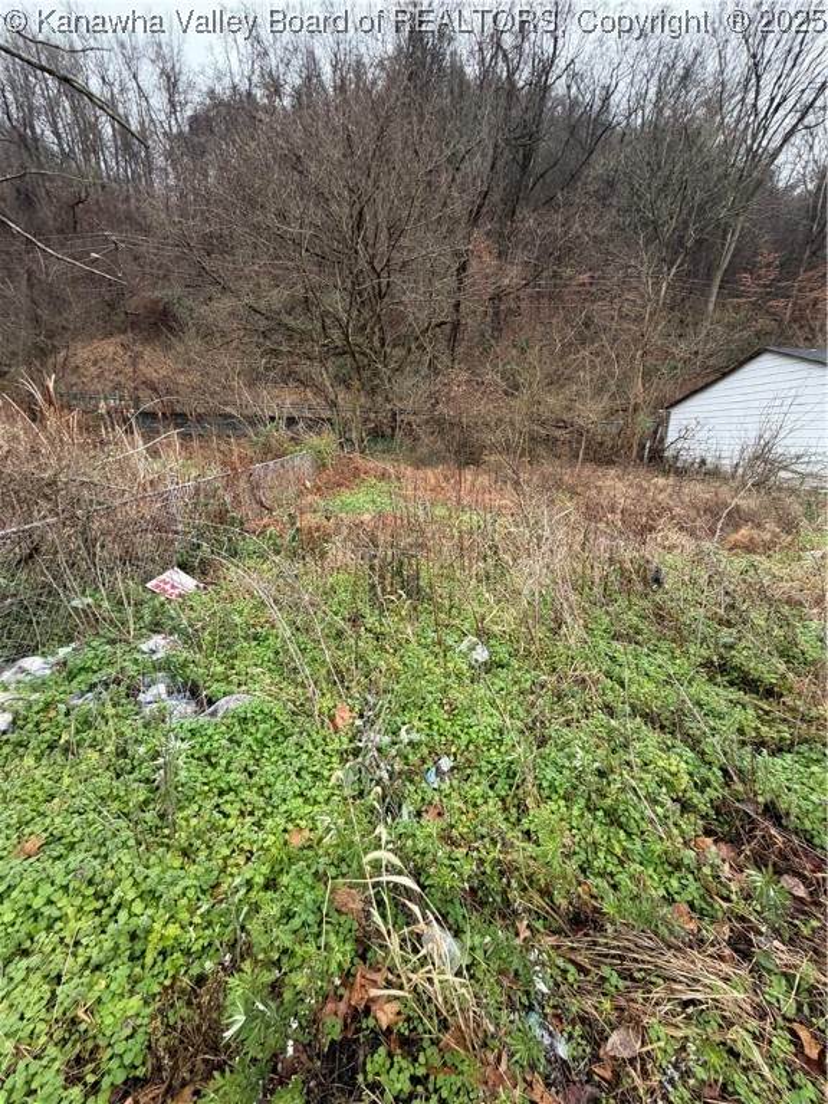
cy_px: 552
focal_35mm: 14
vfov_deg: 102.1
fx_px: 446
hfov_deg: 85.7
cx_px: 414
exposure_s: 1/121
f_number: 2.2
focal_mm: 2.22
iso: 200
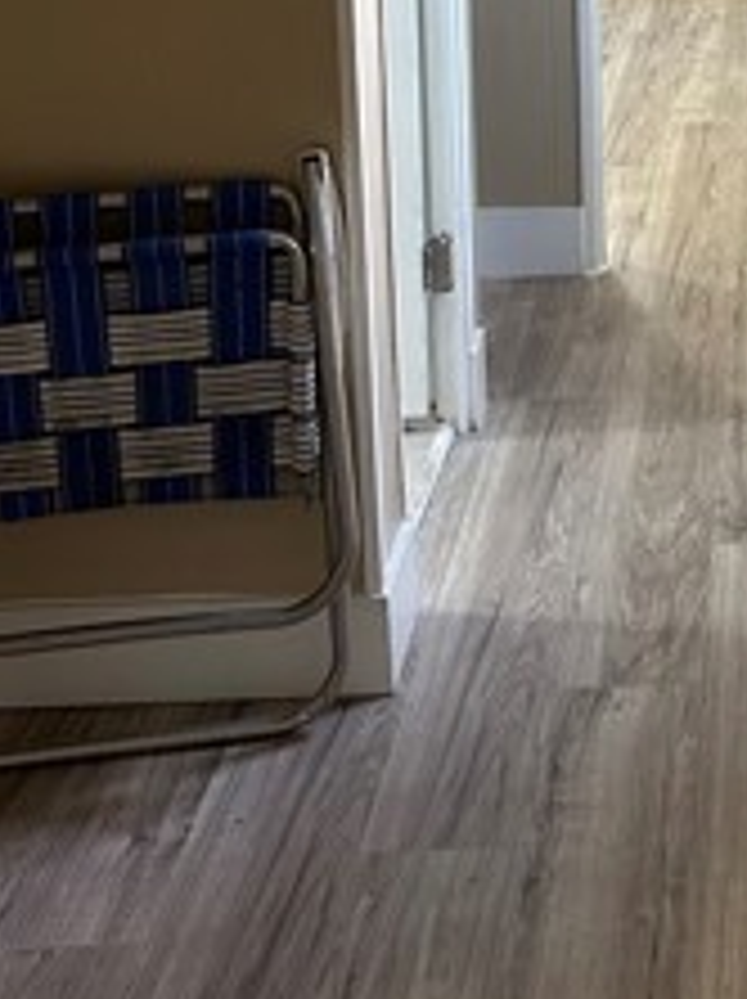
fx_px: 2162
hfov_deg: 18.6
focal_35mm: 75
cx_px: 891
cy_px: -202
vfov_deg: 23.7
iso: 200
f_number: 1.5
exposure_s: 1/60
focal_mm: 5.7
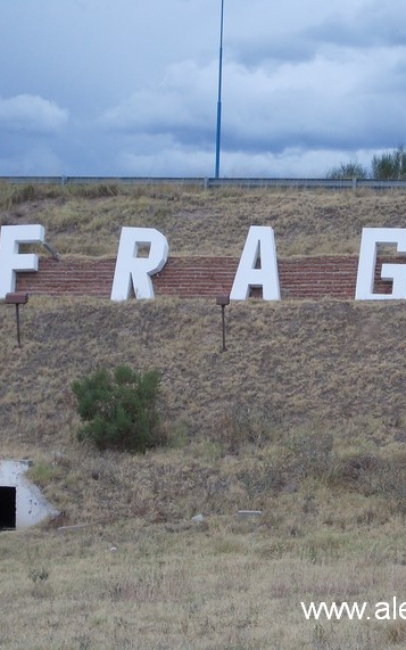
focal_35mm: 101
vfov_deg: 20.6
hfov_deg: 12.9
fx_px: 1788
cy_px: 324
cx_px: 265
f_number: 4.3
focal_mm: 10
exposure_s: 1/400
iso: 80
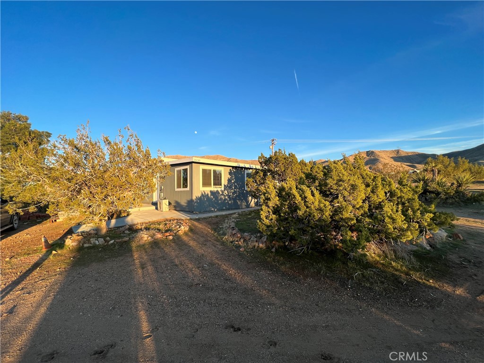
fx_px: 182
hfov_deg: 106.2
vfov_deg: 89.9
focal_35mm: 13
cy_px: 182
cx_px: 242
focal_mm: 1.57
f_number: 1.8
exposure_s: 1/455
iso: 32
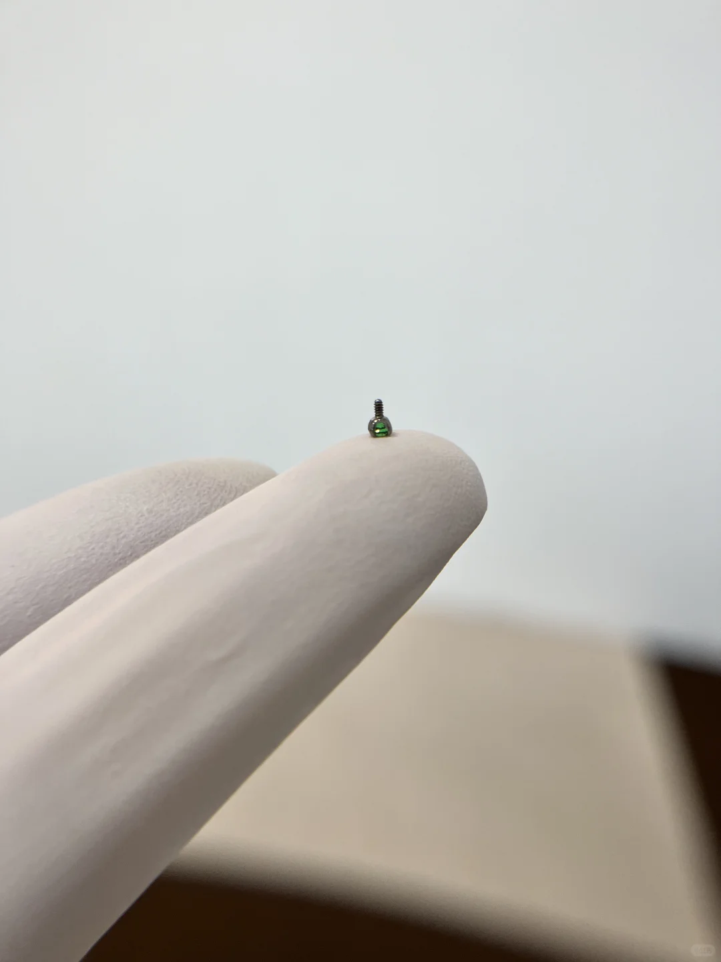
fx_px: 722
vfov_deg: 67.3
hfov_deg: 53.1
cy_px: 481
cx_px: 360
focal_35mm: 26
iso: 64
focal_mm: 5.1
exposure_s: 1/100
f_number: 1.6
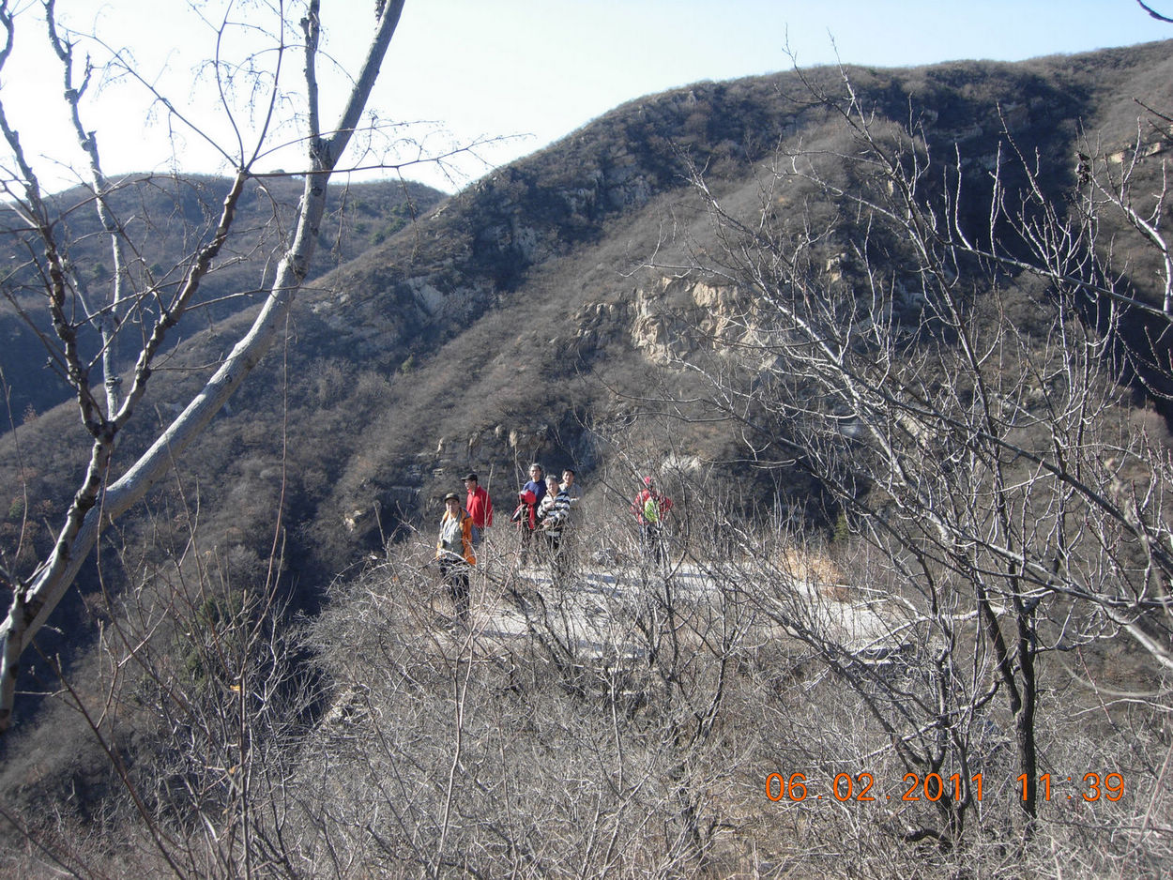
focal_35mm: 36
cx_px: 586
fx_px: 1220
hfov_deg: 51.3
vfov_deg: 39.7
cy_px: 440
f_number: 4.3
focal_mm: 7.5
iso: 50
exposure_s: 1/203
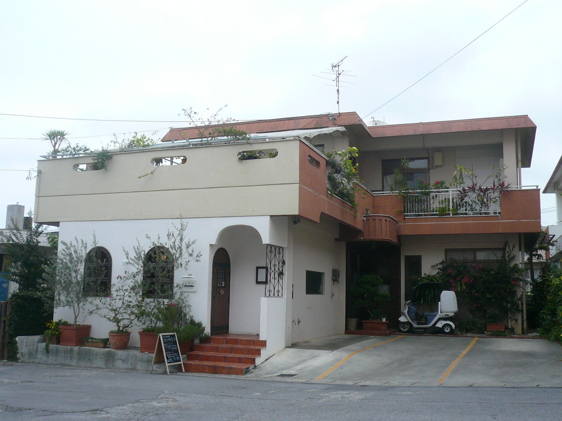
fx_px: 584
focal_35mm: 36
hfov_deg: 51.4
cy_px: 210
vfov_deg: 39.7
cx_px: 281
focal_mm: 4.6
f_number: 2.8
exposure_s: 1/1000
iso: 100
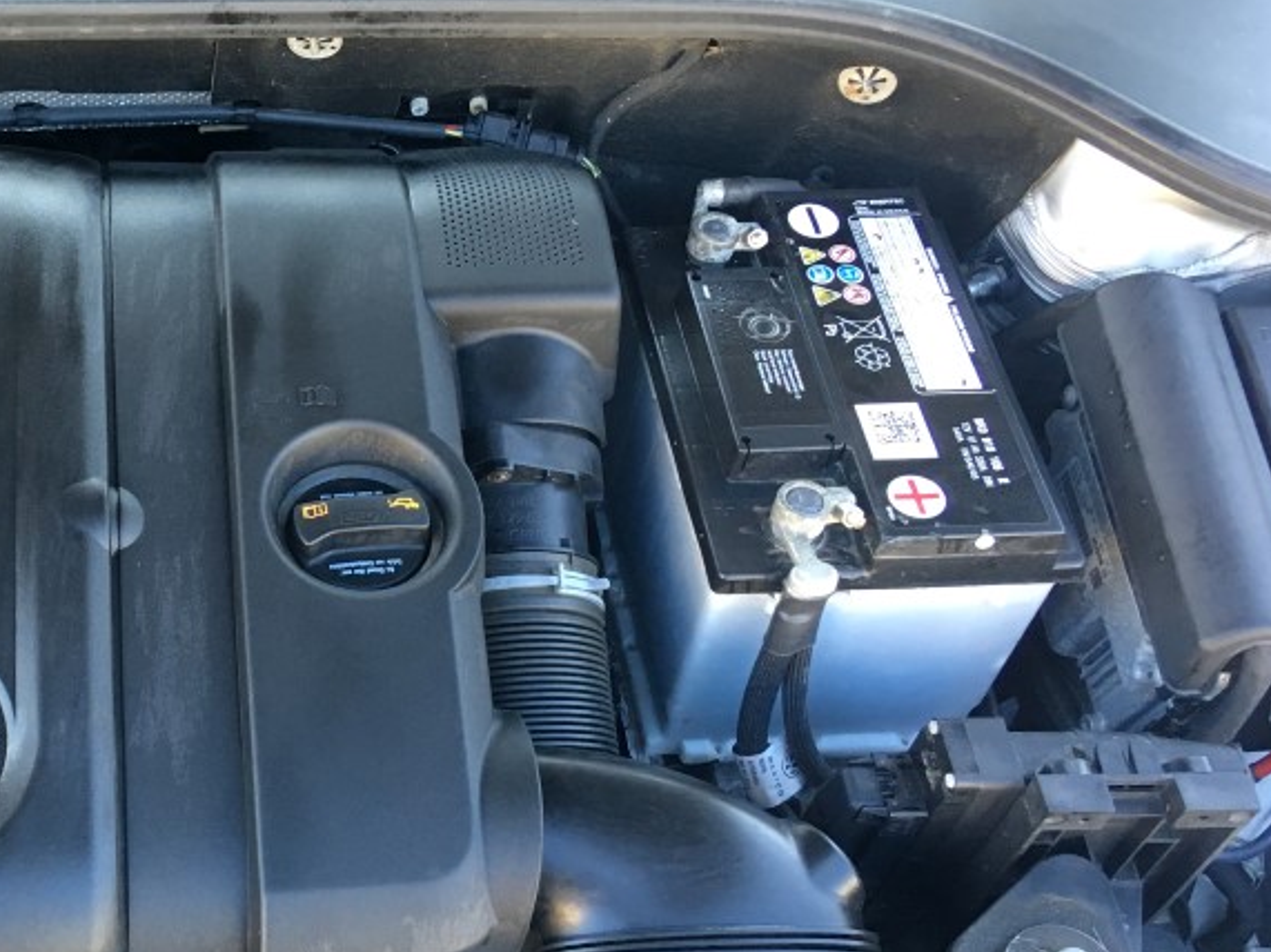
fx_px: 1909
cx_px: 187
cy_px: 569
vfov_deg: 28.0
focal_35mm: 52
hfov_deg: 35.2
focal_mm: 4.15
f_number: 2.2
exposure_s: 1/30
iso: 40
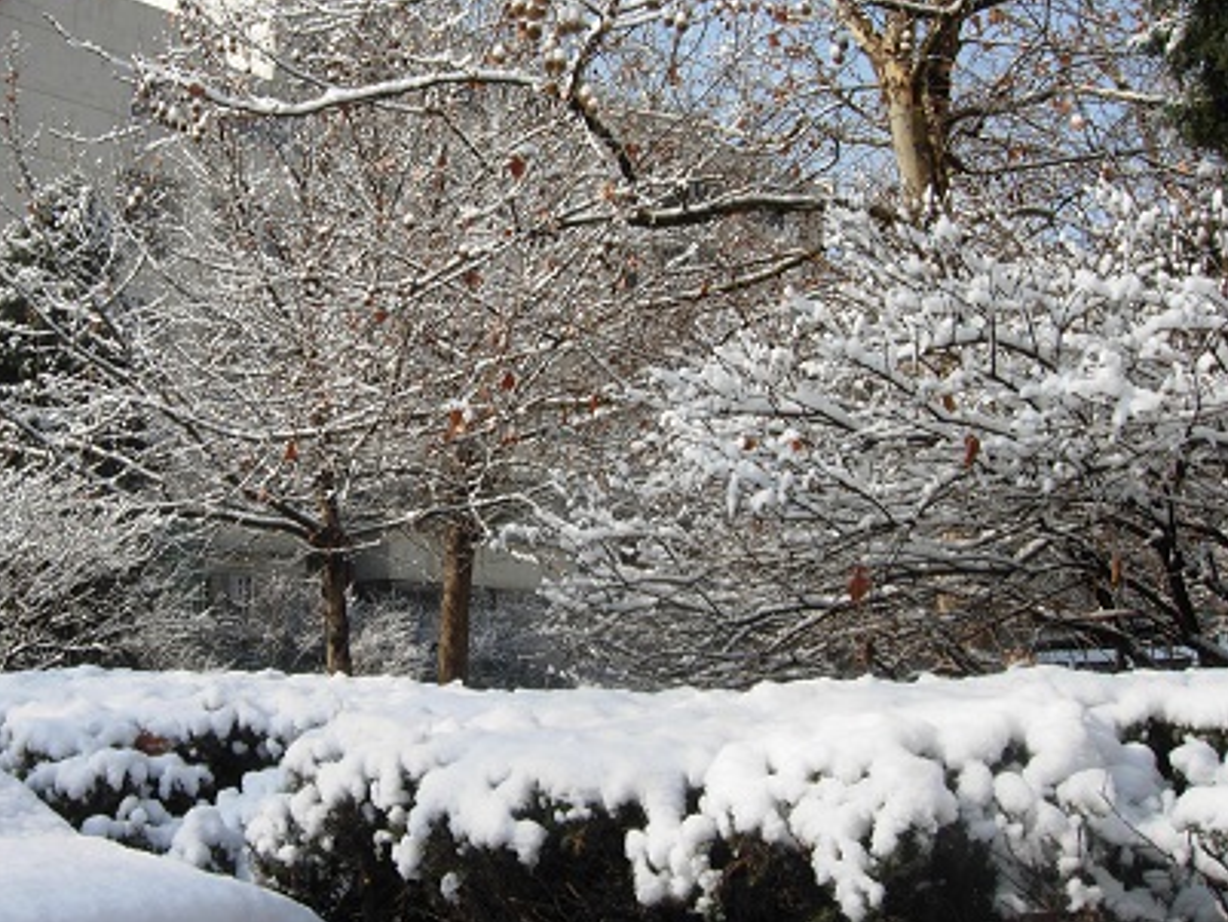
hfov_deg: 42.8
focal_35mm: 44
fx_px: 1561
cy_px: 420
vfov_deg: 32.9
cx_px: 521
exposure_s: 1/228
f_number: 4.8
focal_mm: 7.5
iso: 50
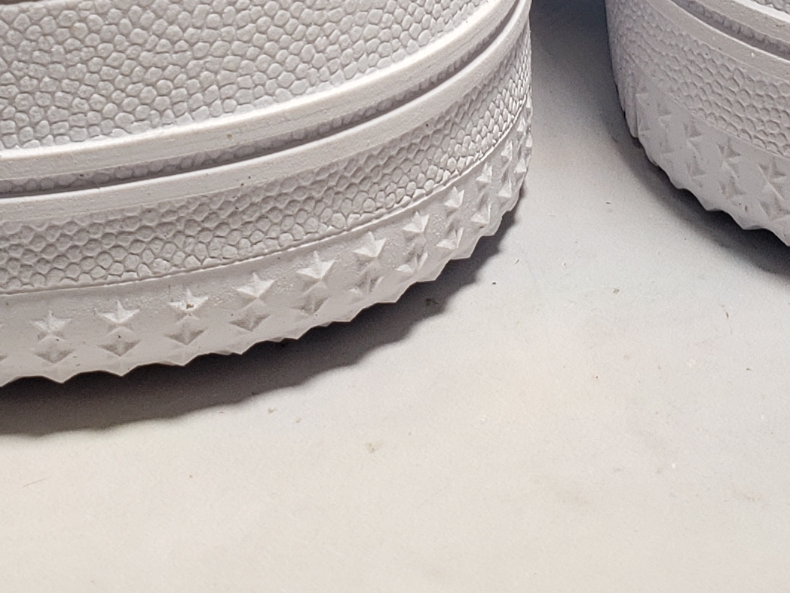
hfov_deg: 19.6
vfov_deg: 13.5
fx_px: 2282
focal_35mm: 100
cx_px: 428
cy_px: -426
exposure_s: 1/142
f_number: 2.4
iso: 50
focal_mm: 4.3
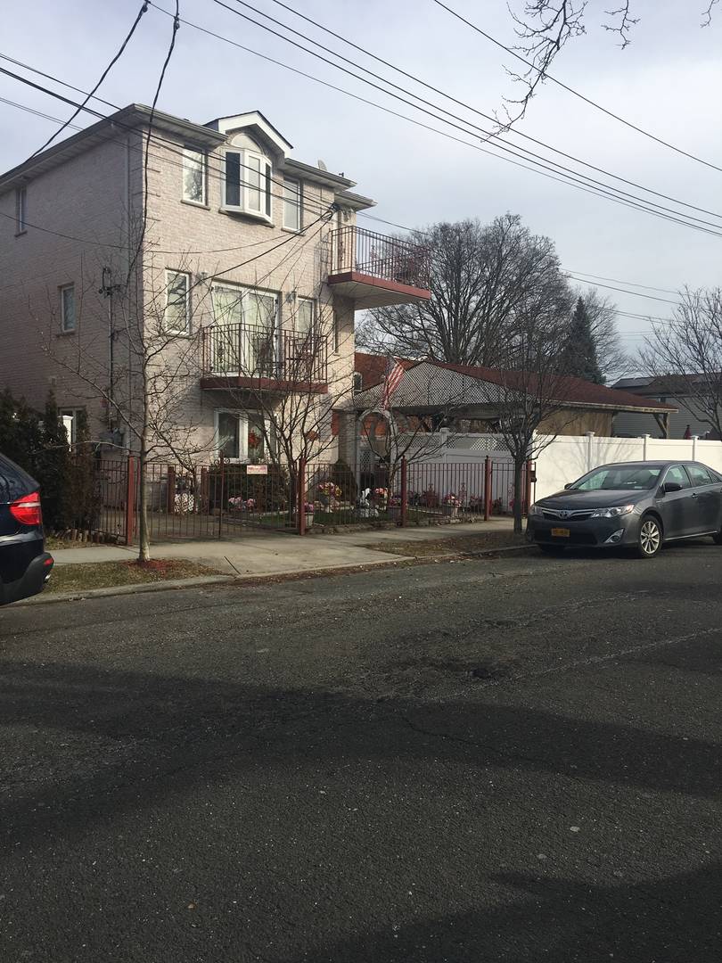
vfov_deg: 61.7
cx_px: 361
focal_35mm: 29
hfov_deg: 48.2
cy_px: 482
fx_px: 806
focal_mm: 4.15
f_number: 2.2
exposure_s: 1/1425
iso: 25
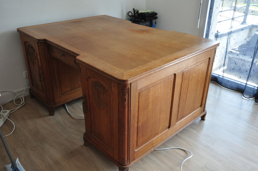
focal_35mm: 33
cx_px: 129
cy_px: 86
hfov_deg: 57.3
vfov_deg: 39.9
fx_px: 236
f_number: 8
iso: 800
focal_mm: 22
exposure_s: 1/40
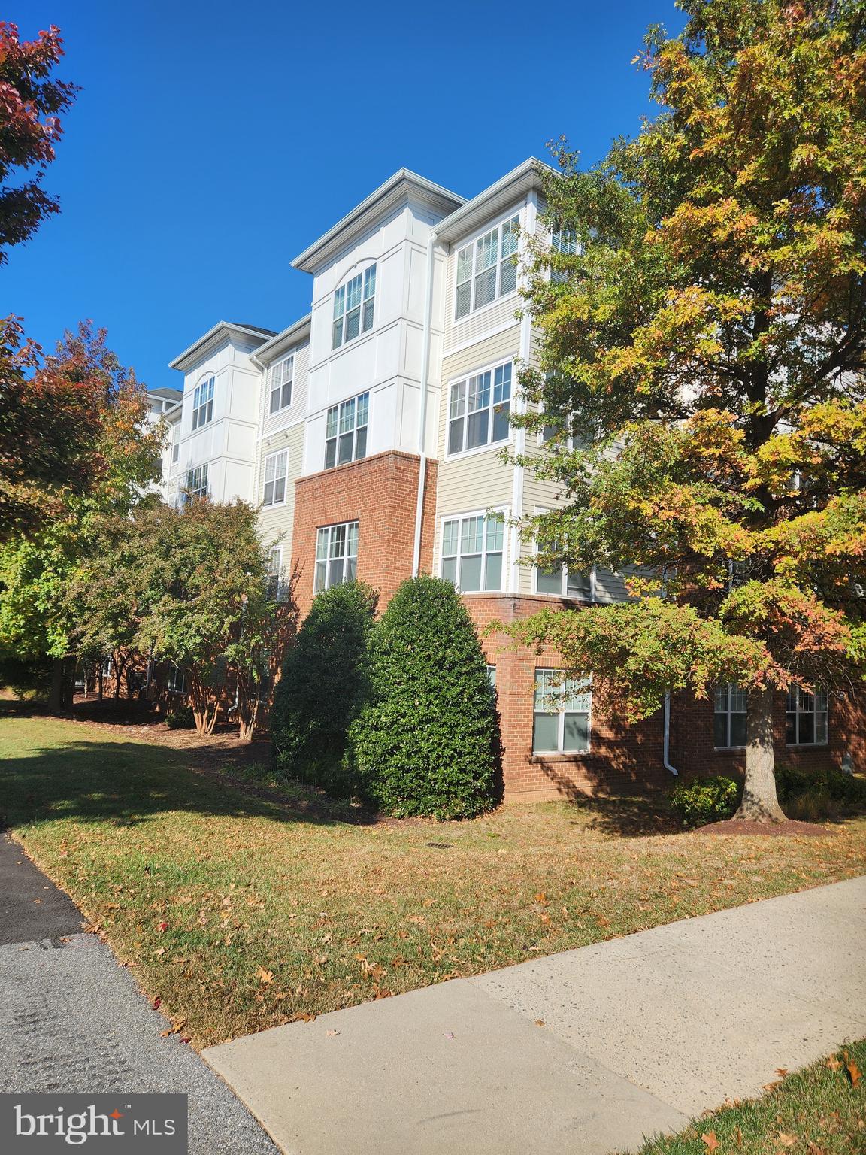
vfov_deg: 73.9
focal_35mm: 23
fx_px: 767
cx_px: 433
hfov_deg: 58.9
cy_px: 578
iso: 20
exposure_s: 1/2077
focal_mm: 5.4
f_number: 1.8
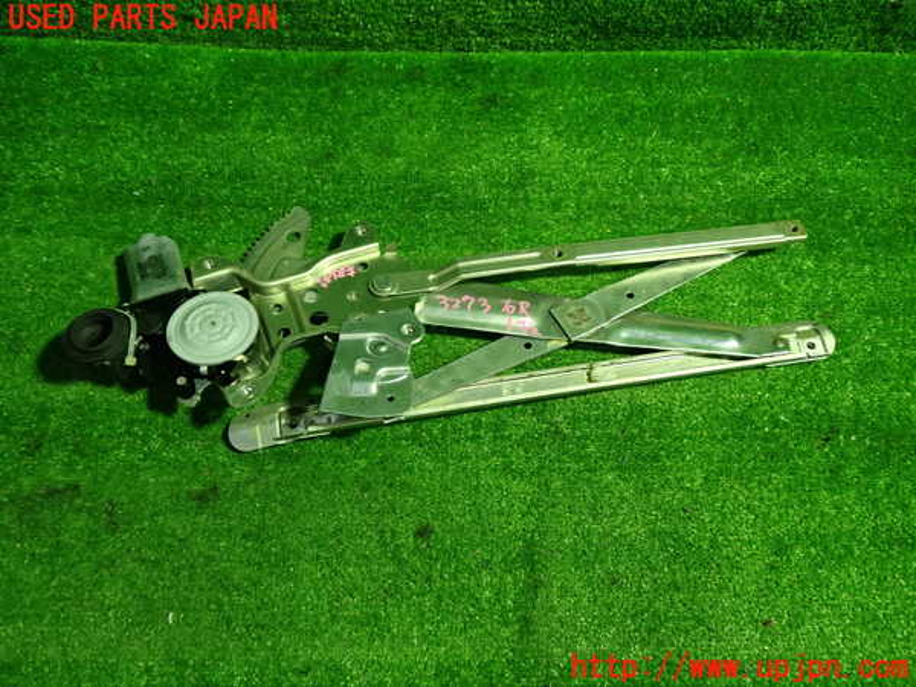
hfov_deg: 60.0
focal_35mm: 30
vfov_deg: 46.8
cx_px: 458
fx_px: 794
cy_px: 344
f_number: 2.3
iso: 250
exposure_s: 1/30
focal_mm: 5.4
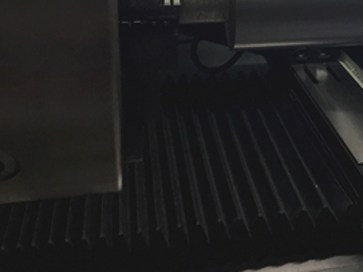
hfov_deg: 23.5
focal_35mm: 75
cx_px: 449
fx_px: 786
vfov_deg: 19.2
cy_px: 18
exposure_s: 1/33
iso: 125
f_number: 2.2
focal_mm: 4.15
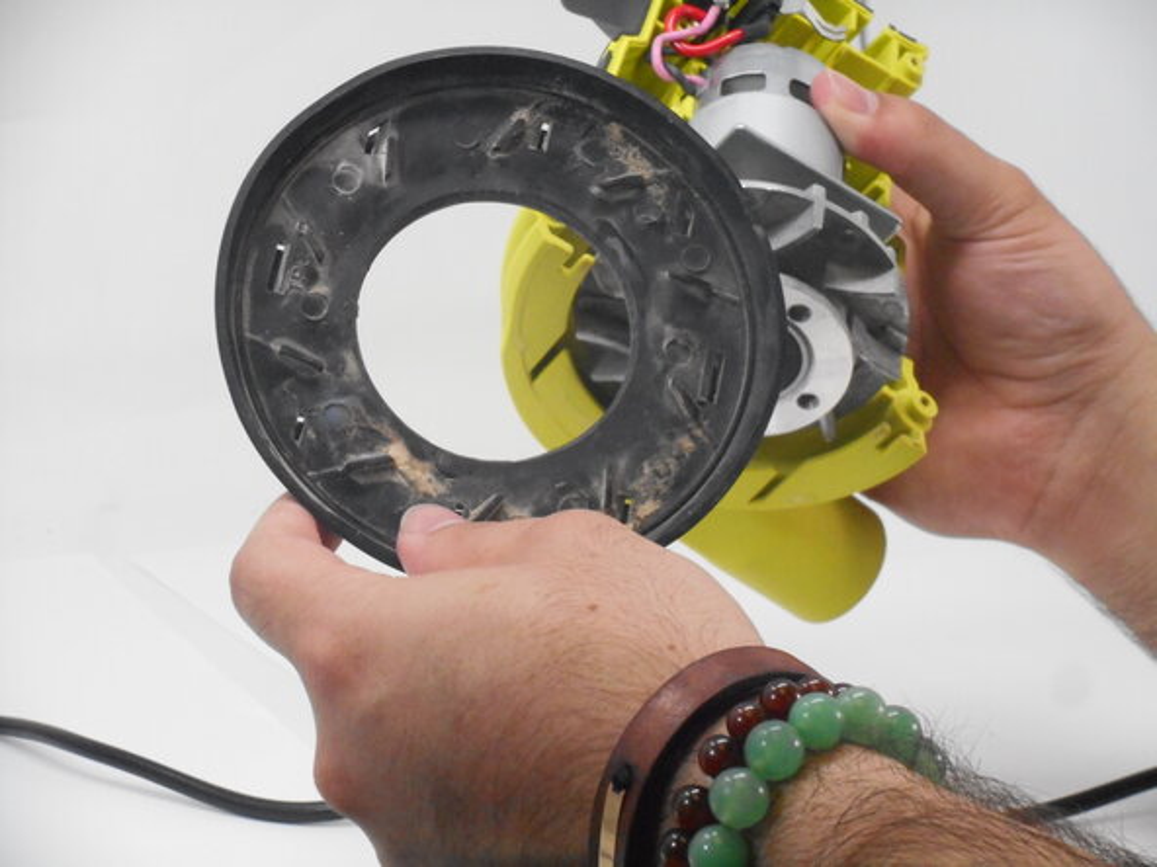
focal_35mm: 102
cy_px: 434
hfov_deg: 19.3
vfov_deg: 14.5
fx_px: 3409
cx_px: 578
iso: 800
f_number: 5.8
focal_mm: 18.2
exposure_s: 1/160
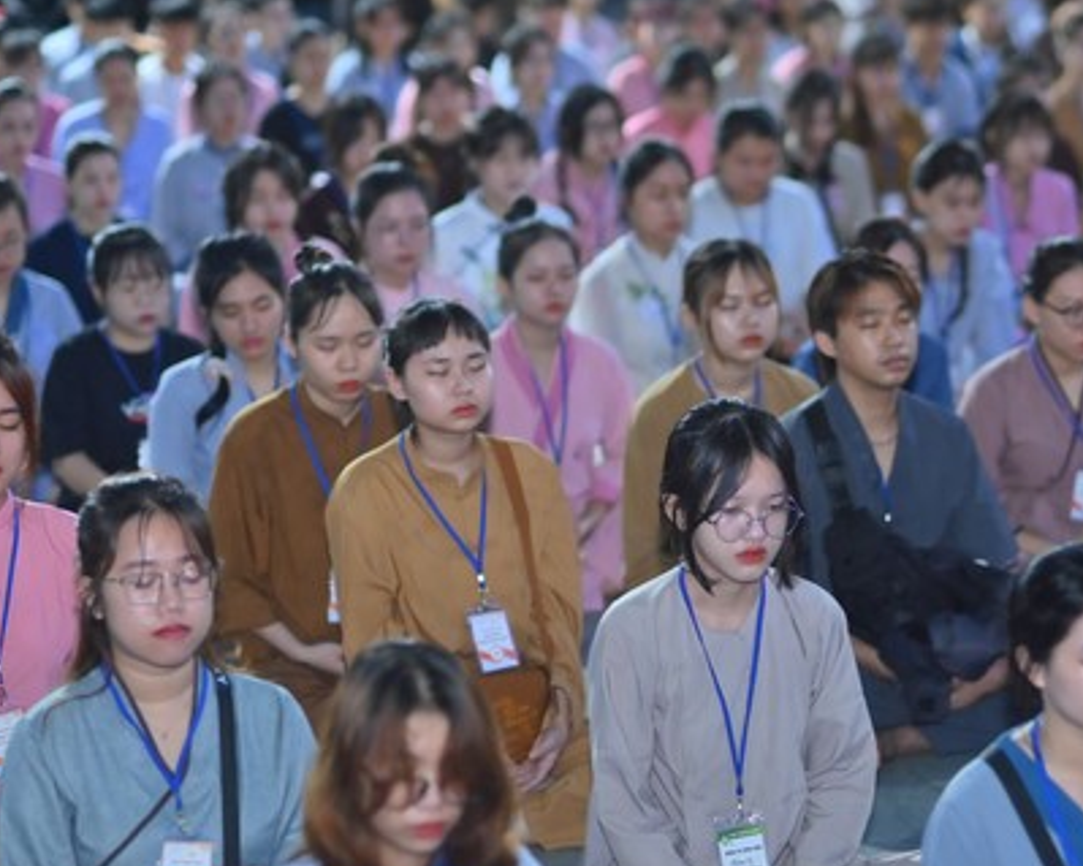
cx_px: 673
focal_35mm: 130
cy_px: 533
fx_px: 4166
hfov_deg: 14.8
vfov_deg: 11.9
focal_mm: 85
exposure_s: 1/80
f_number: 2.2
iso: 1600
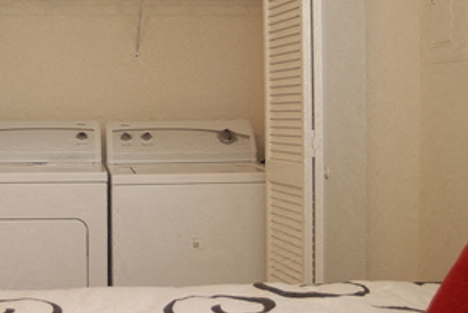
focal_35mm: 64
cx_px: 89
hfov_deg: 30.6
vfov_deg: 21.3
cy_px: 142
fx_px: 833
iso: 125
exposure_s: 1/13
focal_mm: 20
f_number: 4.5
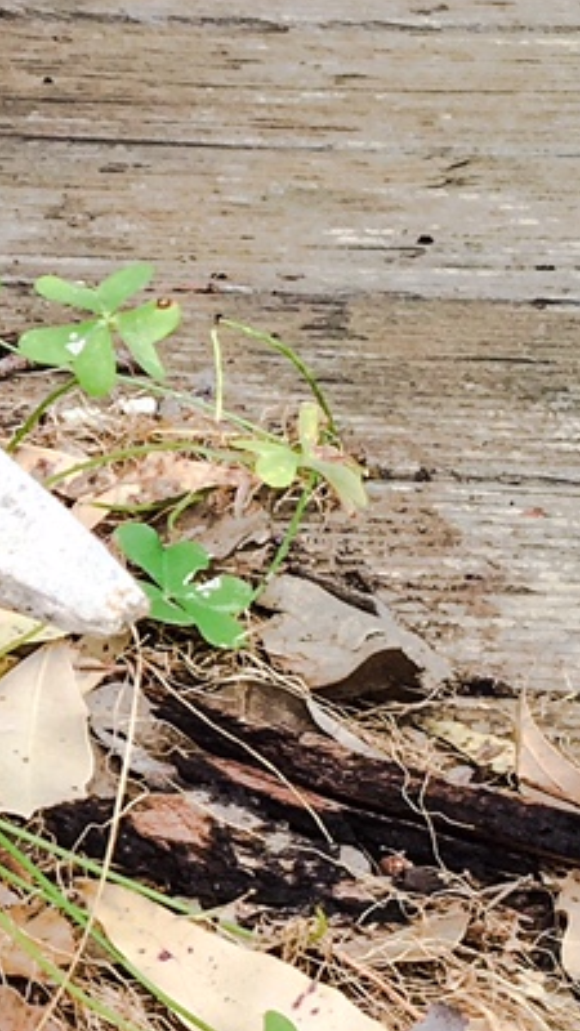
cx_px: -467
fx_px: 3527
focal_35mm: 129
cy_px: 508
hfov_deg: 9.0
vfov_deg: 16.6
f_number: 2.2
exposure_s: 1/309
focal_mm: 4.15
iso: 32
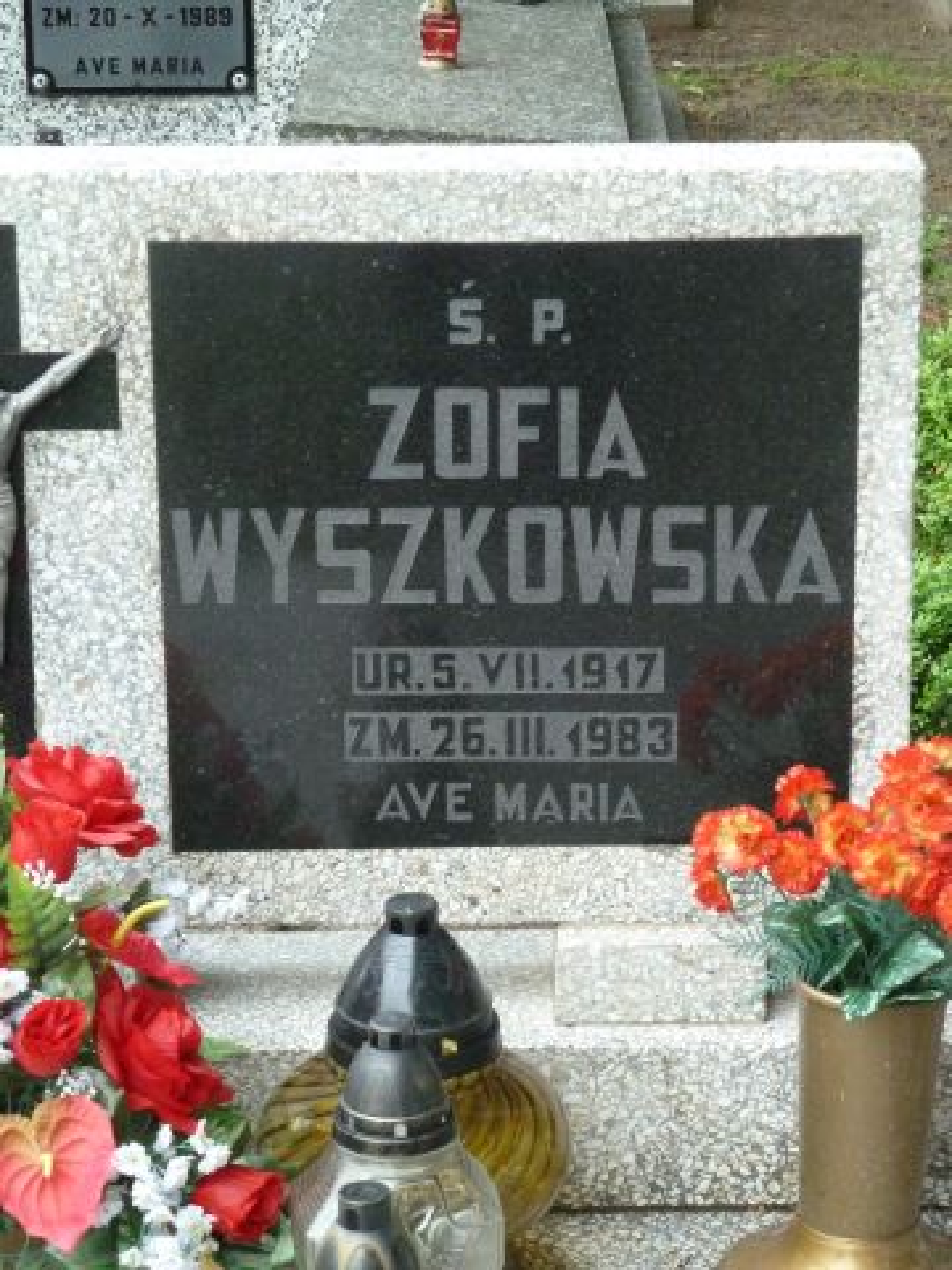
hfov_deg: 14.2
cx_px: 476
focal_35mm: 104
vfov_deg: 18.9
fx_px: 3814
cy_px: 635
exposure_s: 1/100
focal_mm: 17
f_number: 4.3
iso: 640
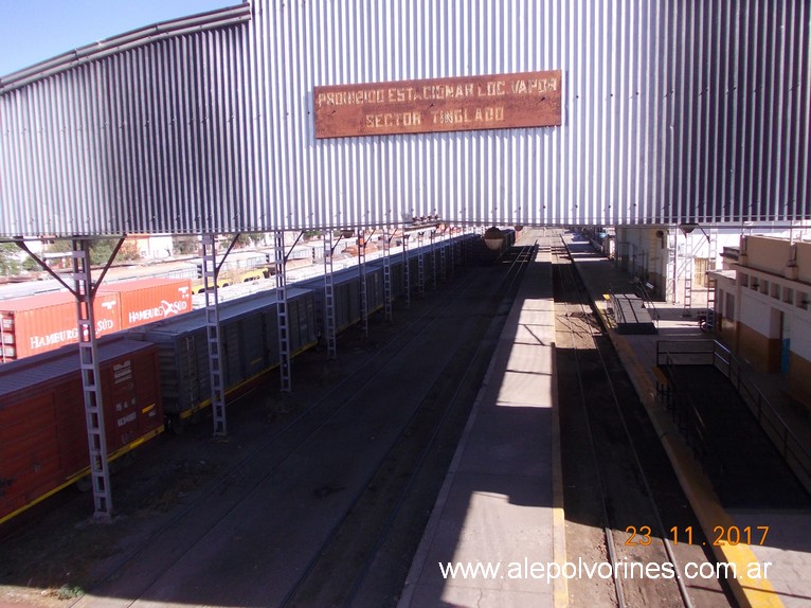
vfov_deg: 49.7
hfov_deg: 63.5
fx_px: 656
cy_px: 304
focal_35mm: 28
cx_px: 406
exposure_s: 1/160
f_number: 5.4
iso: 80
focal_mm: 4
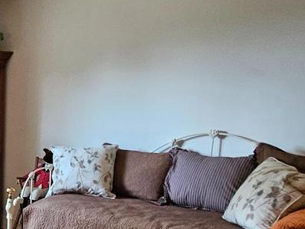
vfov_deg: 30.1
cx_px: -86
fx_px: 414
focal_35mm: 47
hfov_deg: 31.6
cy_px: 185
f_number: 2.2
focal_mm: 2.2
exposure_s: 1/60
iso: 320
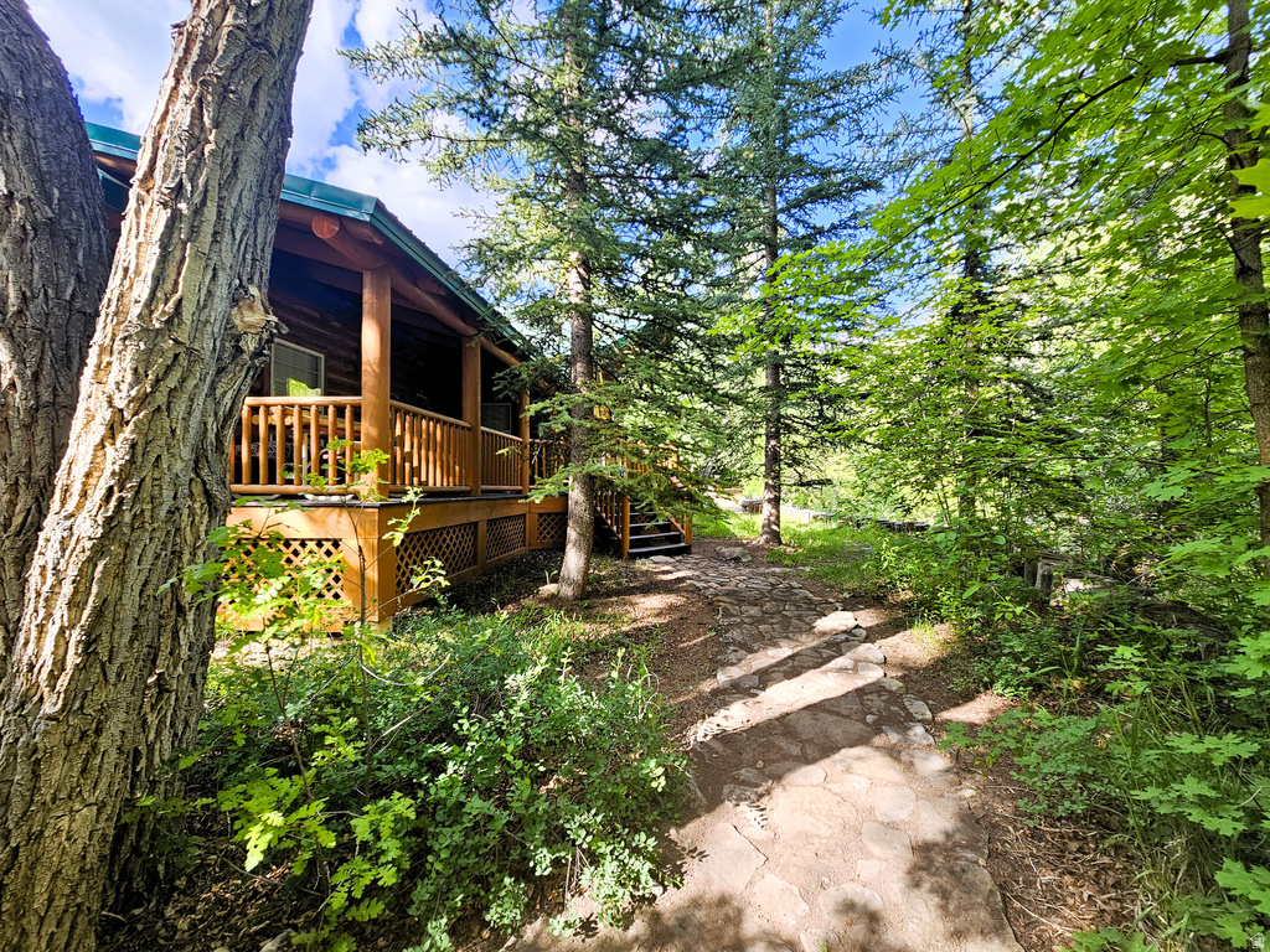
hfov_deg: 106.2
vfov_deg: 89.9
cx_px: 635
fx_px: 477
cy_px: 476
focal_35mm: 13
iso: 50
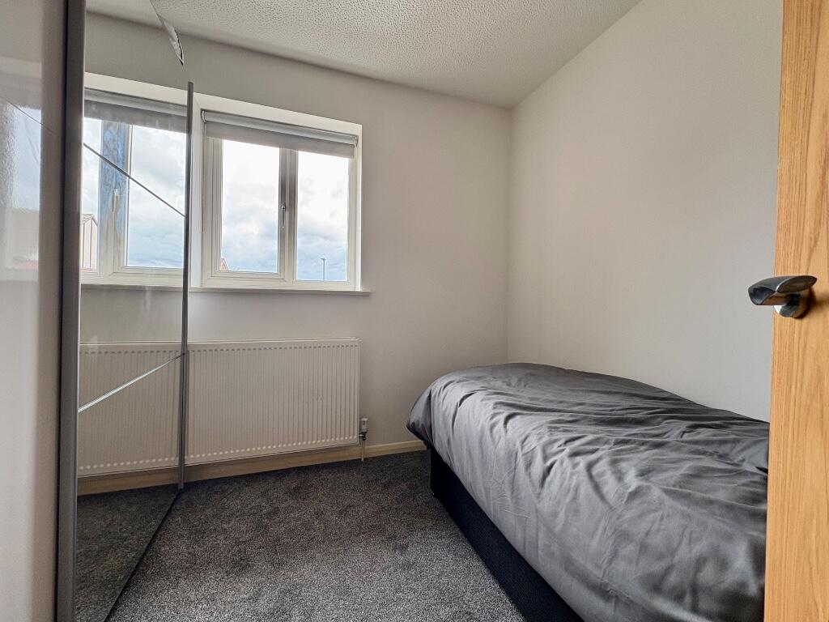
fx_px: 335
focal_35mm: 14
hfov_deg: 102.1
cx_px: 414
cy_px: 311
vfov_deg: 85.7
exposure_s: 1/99
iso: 160
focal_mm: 2.22
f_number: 2.2
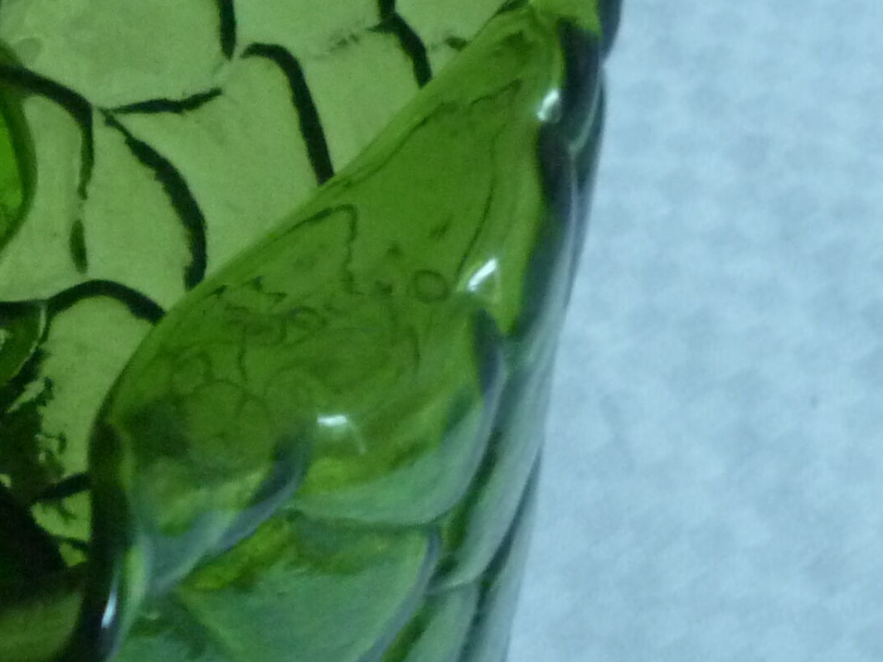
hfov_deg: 17.1
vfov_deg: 13.1
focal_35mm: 113
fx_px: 2883
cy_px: 501
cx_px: 70
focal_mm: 5.5
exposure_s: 1/8
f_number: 2.8
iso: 400
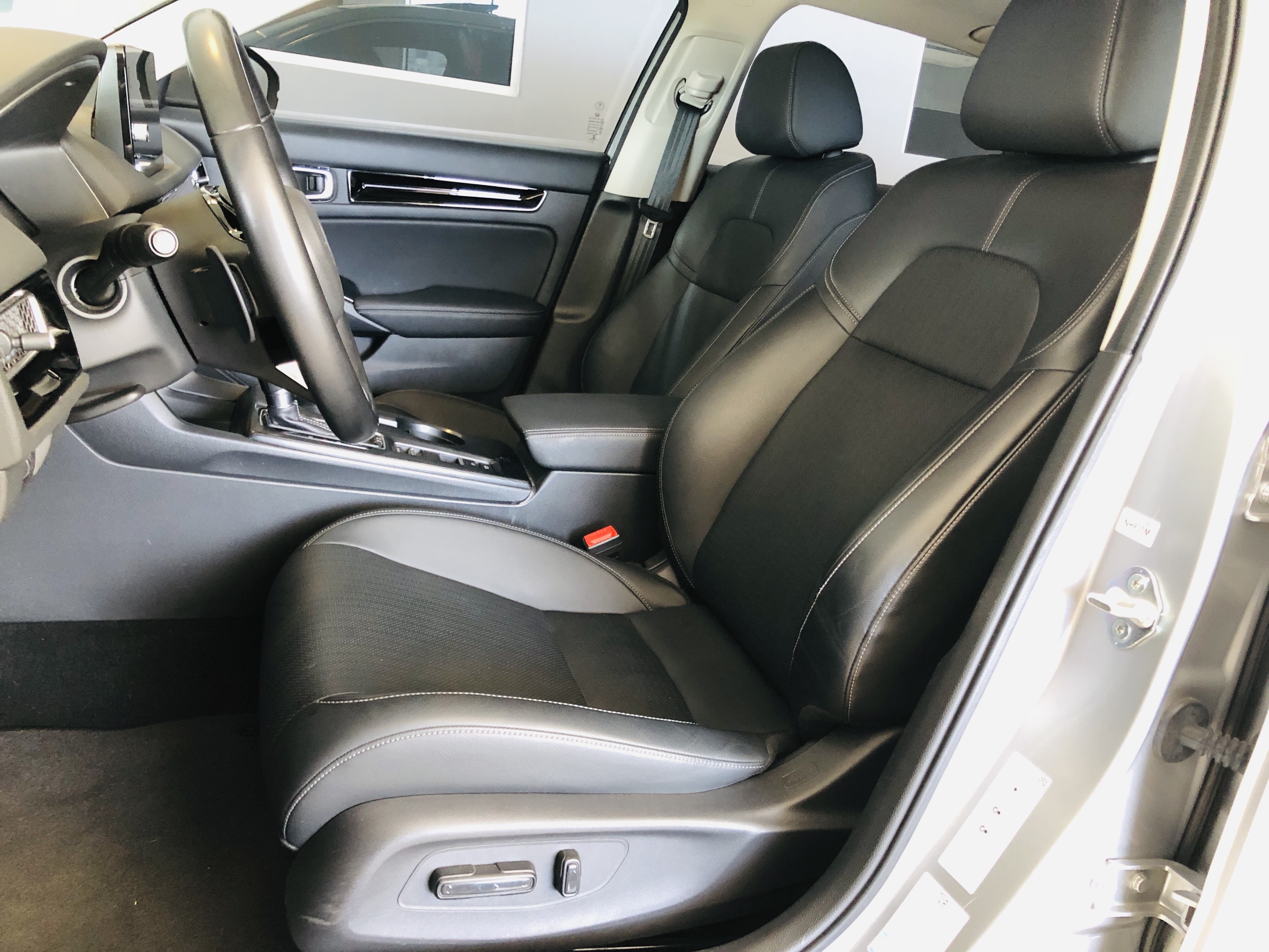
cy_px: 476
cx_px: 634
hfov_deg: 63.4
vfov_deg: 49.7
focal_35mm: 28
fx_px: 1026
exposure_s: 1/15
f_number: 1.8
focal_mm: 3.99
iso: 80
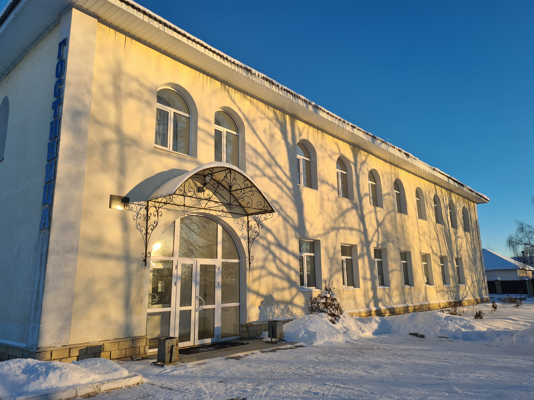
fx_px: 401
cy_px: 200
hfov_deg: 67.3
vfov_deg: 53.1
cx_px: 267
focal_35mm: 26
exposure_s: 1/1652
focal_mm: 5.4
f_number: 1.8
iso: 50
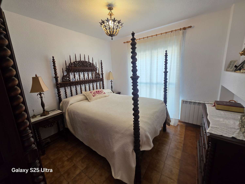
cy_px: 92
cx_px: 122
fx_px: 92
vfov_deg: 89.9
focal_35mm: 13
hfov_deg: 106.2
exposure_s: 1/100
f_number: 1.9
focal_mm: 2.2
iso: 100
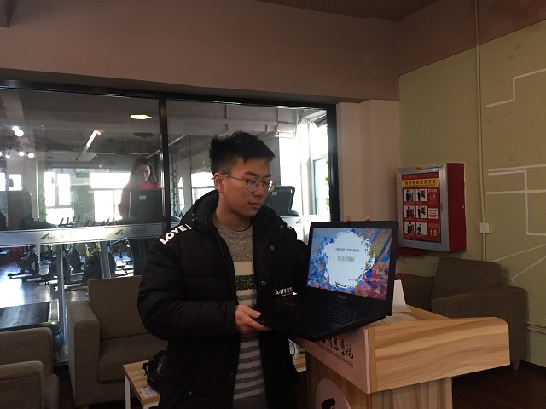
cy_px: 204
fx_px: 457
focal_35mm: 29
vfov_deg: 48.2
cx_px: 273
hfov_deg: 61.7
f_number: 2.2
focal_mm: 4.15
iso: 160
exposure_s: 1/33
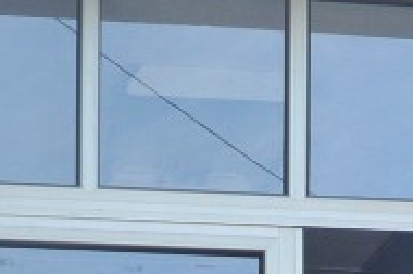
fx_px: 1855
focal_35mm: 162
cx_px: 302
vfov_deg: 7.8
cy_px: 687
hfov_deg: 12.7
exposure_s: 1/200
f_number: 7.1
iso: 400
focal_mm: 20
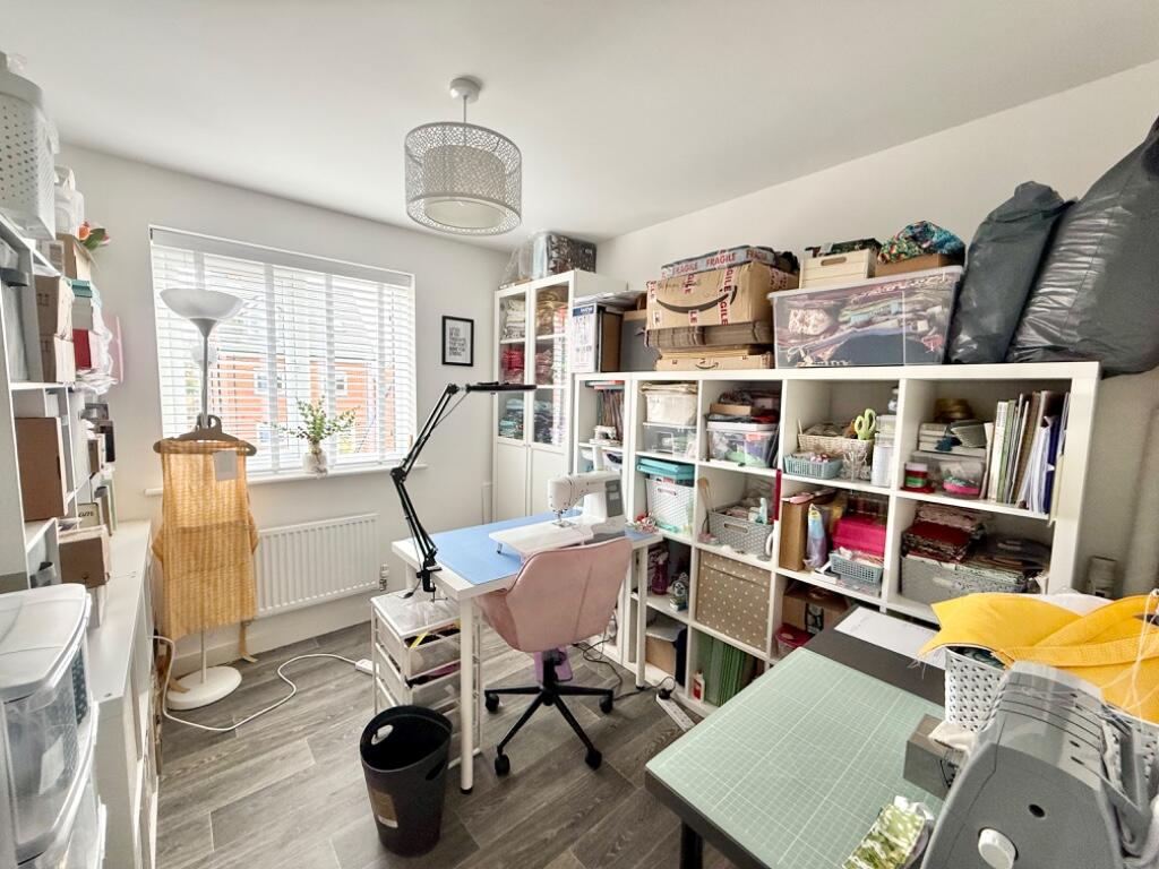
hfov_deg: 102.1
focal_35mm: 14
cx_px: 580
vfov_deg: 85.7
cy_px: 434
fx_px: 469
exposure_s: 1/99
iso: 160
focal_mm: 2.22
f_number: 2.2
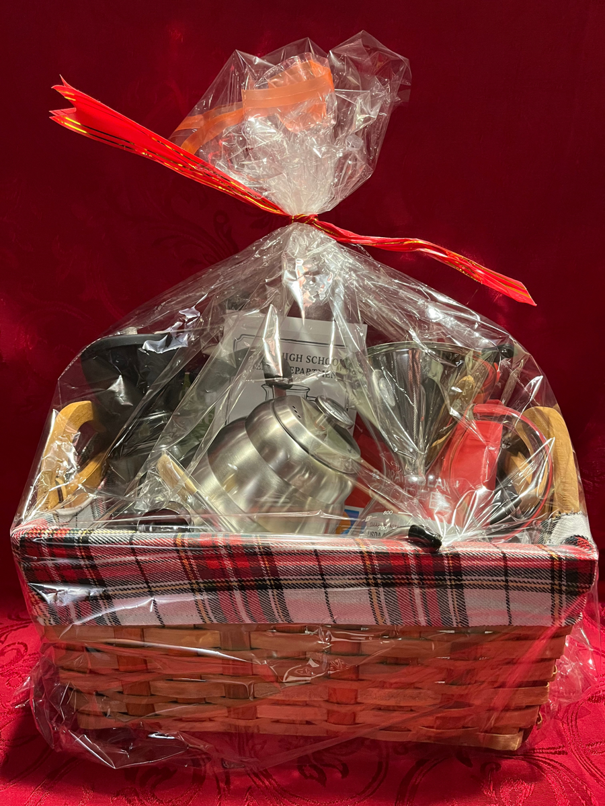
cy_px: 403
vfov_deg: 67.3
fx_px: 606
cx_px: 302
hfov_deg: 53.1
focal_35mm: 26
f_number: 1.6
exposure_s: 1/40
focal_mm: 5.1
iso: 400
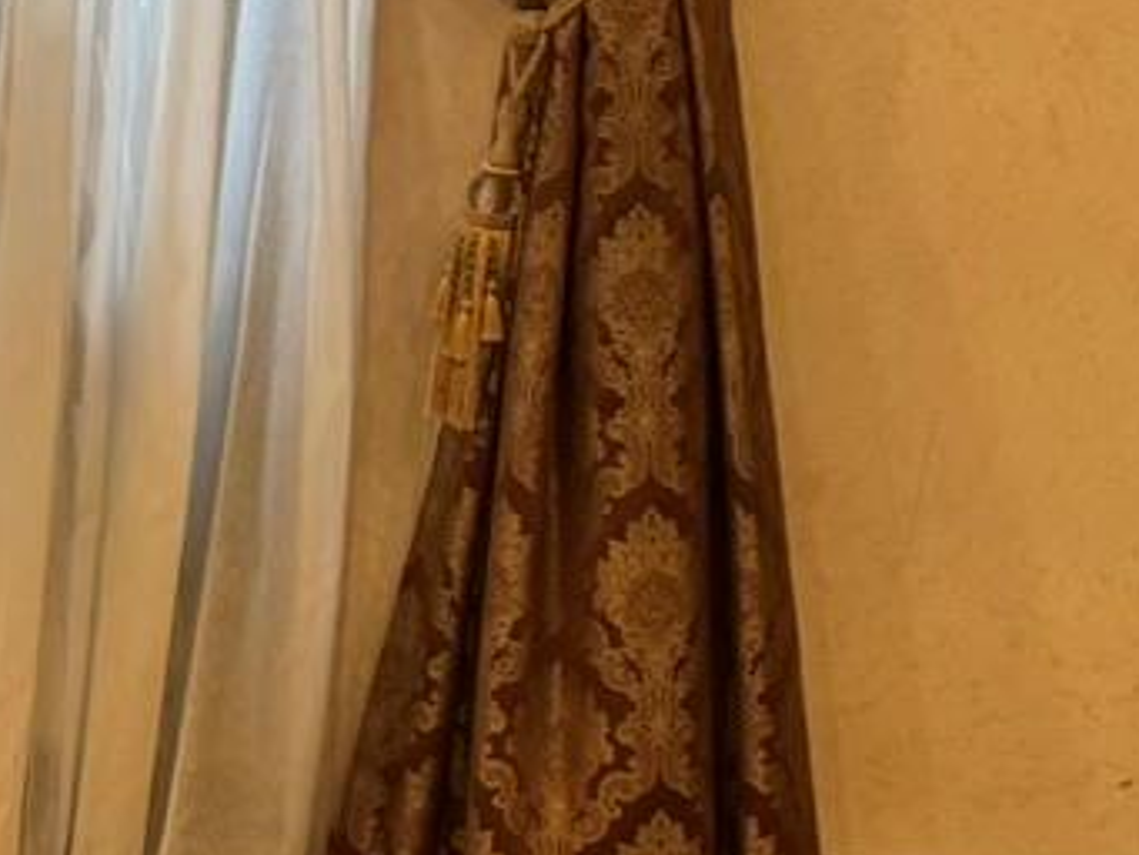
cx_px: -1727
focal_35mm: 144
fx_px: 4740
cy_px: 194
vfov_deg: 10.3
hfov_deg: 11.1
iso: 200
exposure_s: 1/120
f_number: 1.78
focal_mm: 6.76
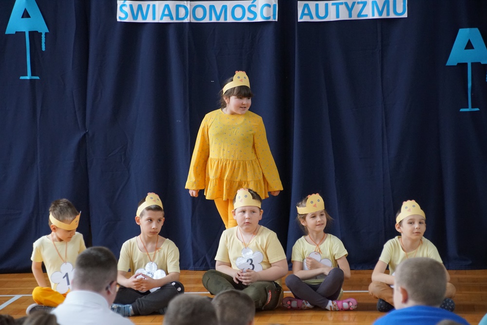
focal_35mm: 150
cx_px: 244
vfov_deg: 9.2
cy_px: 162
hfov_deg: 13.7
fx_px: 2029
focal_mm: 100
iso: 2000
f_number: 5.6
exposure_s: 1/160
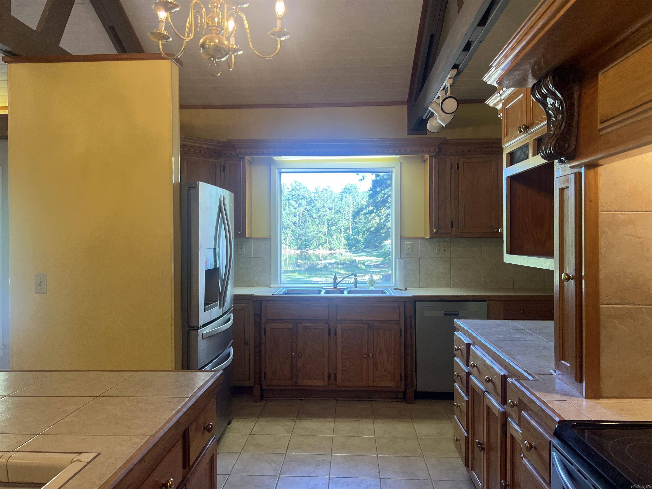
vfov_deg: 53.1
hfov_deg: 67.3
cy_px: 244
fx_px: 490
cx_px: 326
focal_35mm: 26
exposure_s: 1/120
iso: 100
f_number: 1.5
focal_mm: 5.7
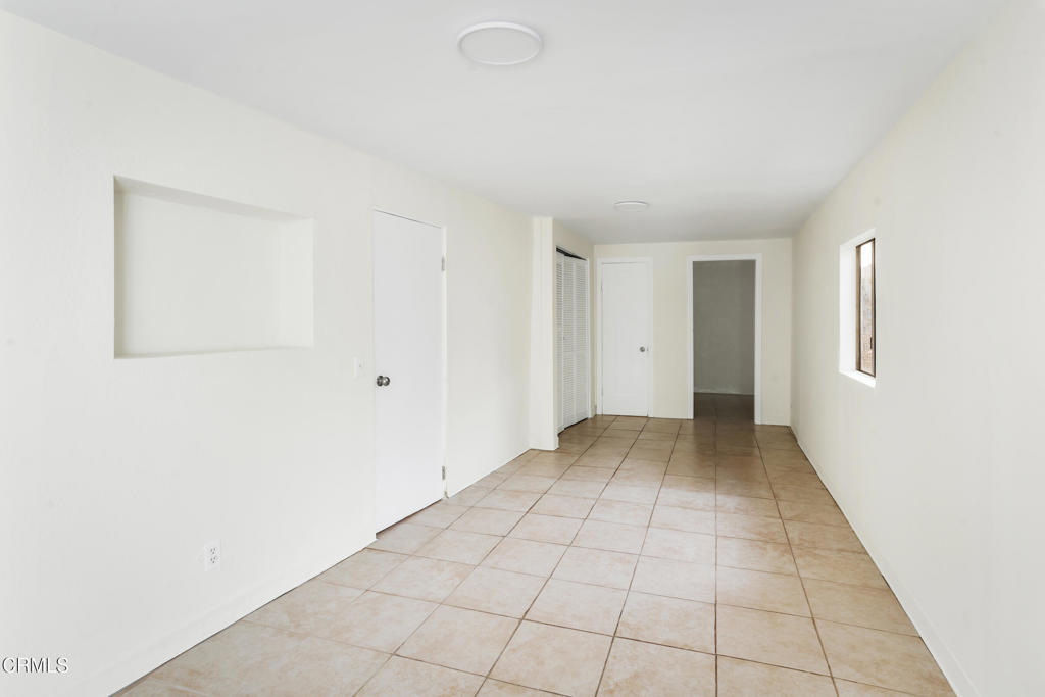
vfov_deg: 67.4
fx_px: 523
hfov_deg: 90.0
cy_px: 348
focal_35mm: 18
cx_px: 522
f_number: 10
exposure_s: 1/10
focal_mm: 18
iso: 64
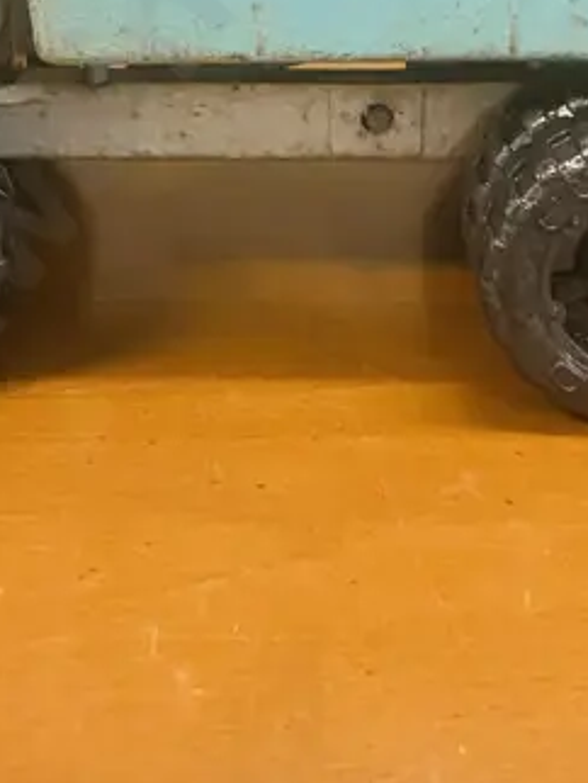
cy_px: -27
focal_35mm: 89
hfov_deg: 16.6
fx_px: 2013
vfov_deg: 21.1
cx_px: 211
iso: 250
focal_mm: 3.99
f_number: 1.8
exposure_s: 1/50
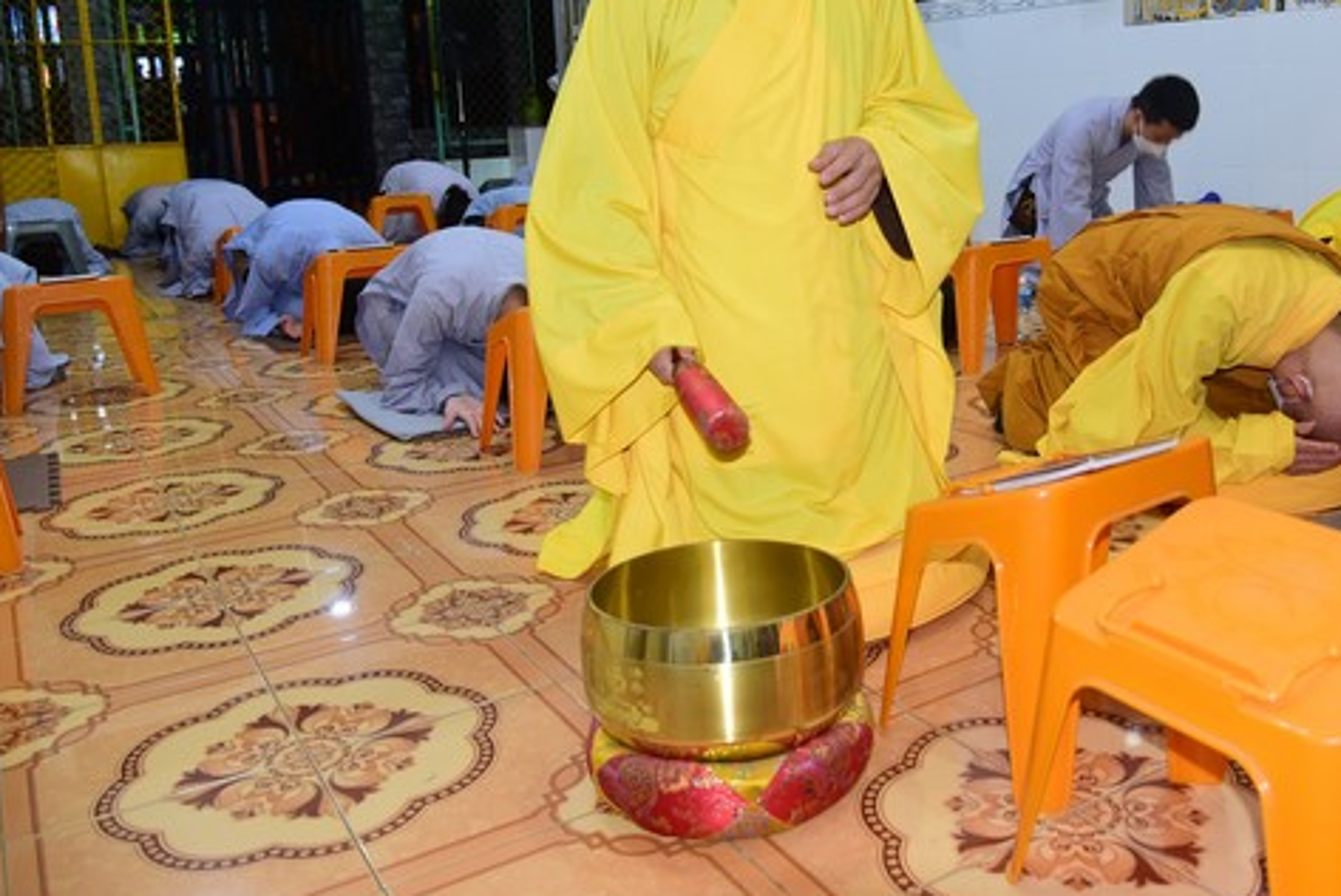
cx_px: 828
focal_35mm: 33
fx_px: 1230
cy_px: 320
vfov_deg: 39.7
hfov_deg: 56.6
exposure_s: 1/60
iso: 500
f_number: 4
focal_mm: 24
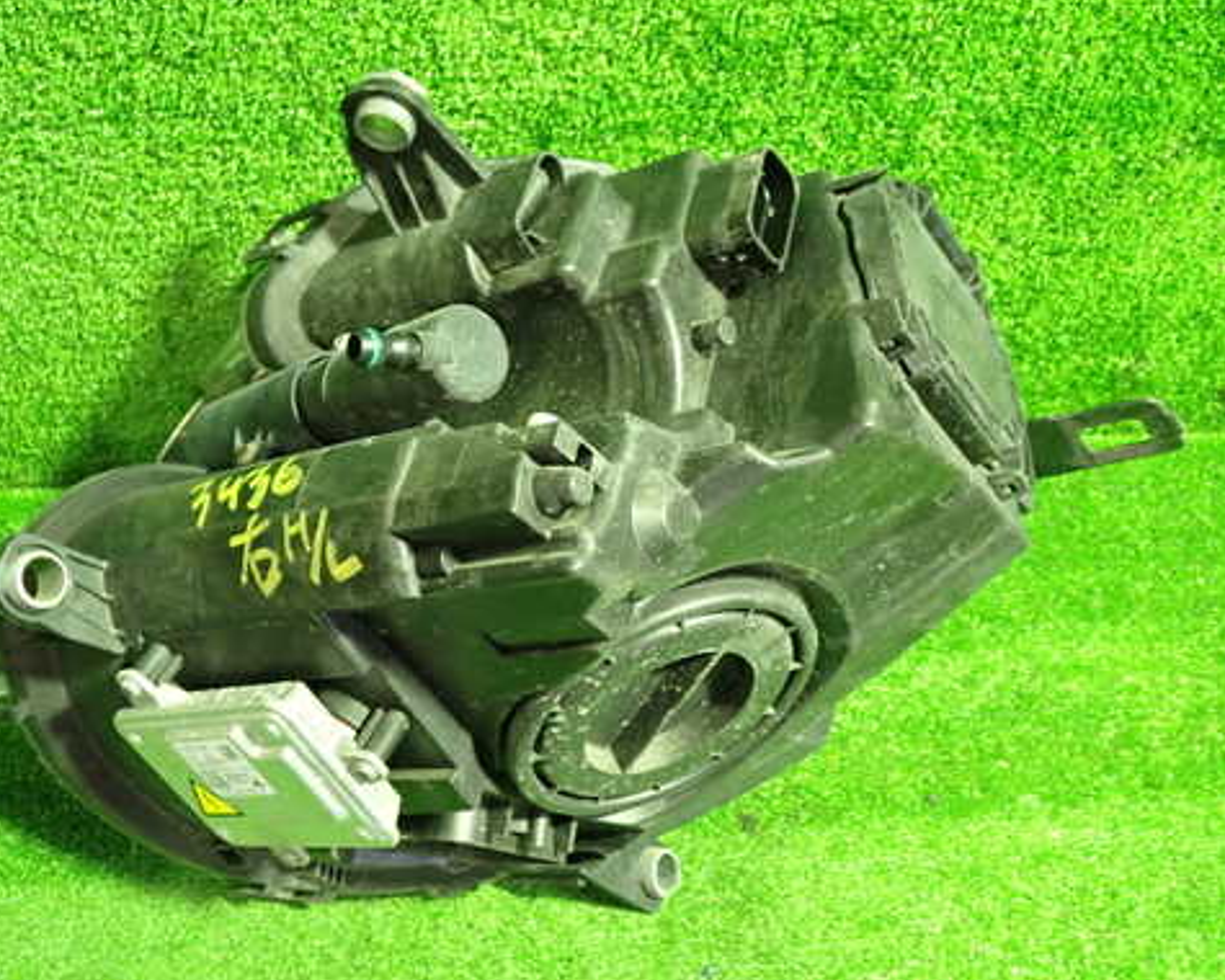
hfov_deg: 49.1
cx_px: 588
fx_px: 1341
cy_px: 467
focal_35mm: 37
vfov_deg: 40.1
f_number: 2.3
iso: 800
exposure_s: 1/25
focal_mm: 5.4
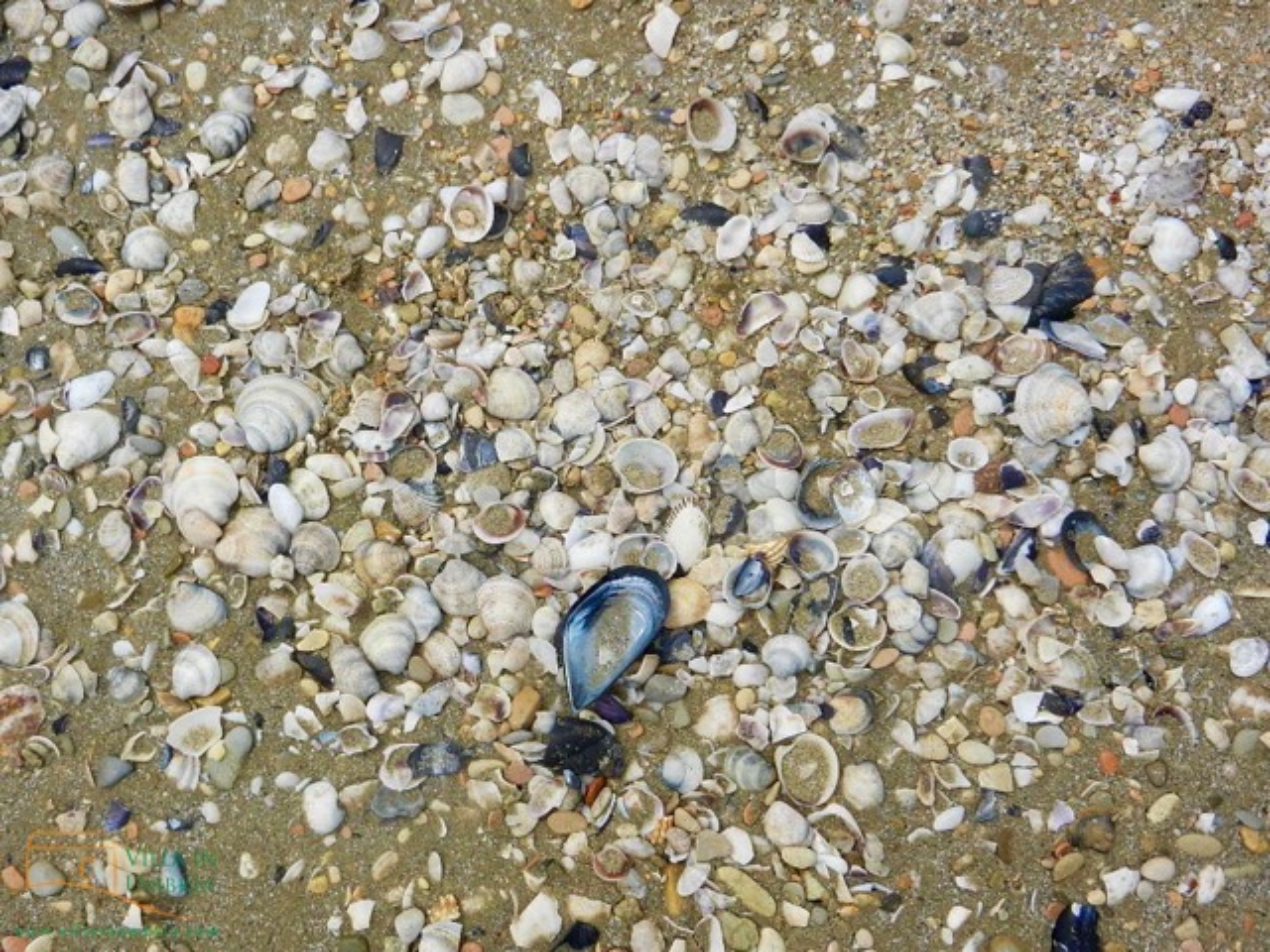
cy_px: 476
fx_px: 1211
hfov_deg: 55.4
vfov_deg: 42.9
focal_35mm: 33
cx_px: 635
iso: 160
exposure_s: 1/1600
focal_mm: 5.9
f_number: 3.8
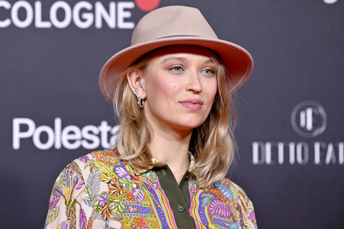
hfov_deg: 11.1
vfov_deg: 7.4
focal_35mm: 185
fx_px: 1766
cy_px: 114
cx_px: 172
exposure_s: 1/200
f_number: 4
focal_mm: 185
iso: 640
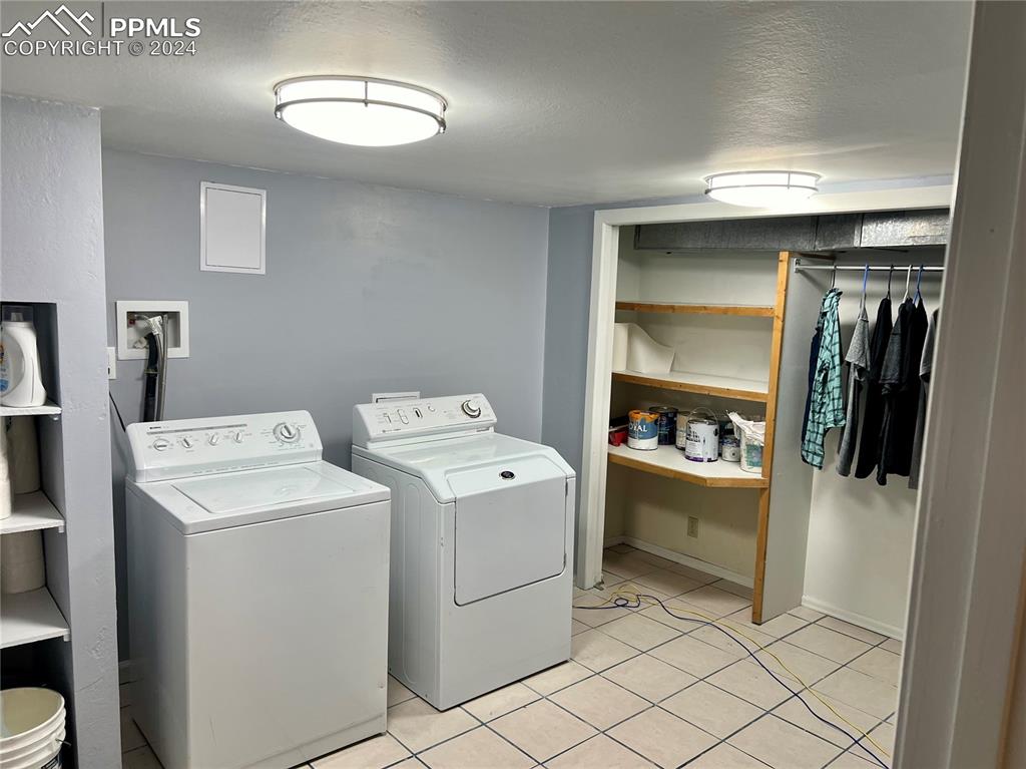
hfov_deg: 67.3
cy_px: 384
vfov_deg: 53.0
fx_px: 770
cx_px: 513
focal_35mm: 26
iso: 125
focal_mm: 5.7
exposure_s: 1/120
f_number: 1.5
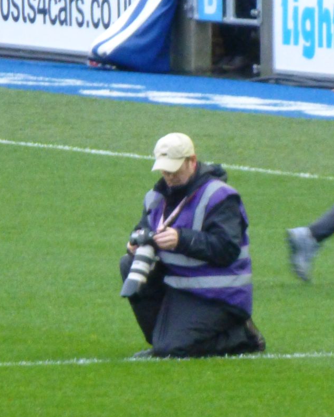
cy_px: 190
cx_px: 169
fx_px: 17472
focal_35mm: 1414
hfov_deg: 1.1
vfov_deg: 1.4
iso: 800
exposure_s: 1/60
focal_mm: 86
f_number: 6.4
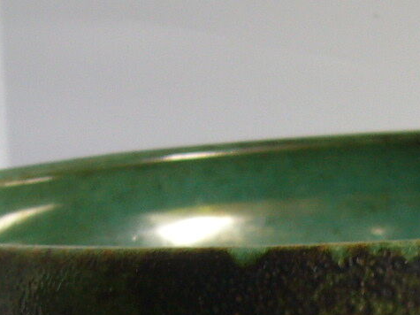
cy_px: 446
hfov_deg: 16.3
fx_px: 1431
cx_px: 437
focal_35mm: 118
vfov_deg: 12.1
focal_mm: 5.8
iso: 100
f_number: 2.8
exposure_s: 1/15
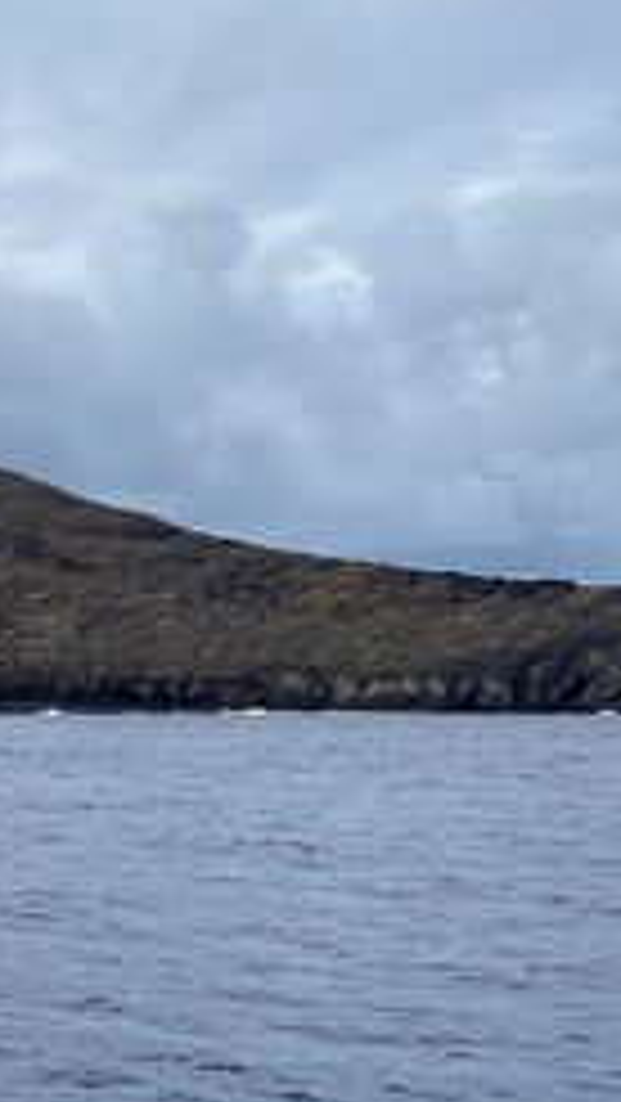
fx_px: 2164
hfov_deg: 13.9
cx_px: -598
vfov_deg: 28.0
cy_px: 882
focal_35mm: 74
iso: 50
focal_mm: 5.7
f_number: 1.5
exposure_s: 1/3968
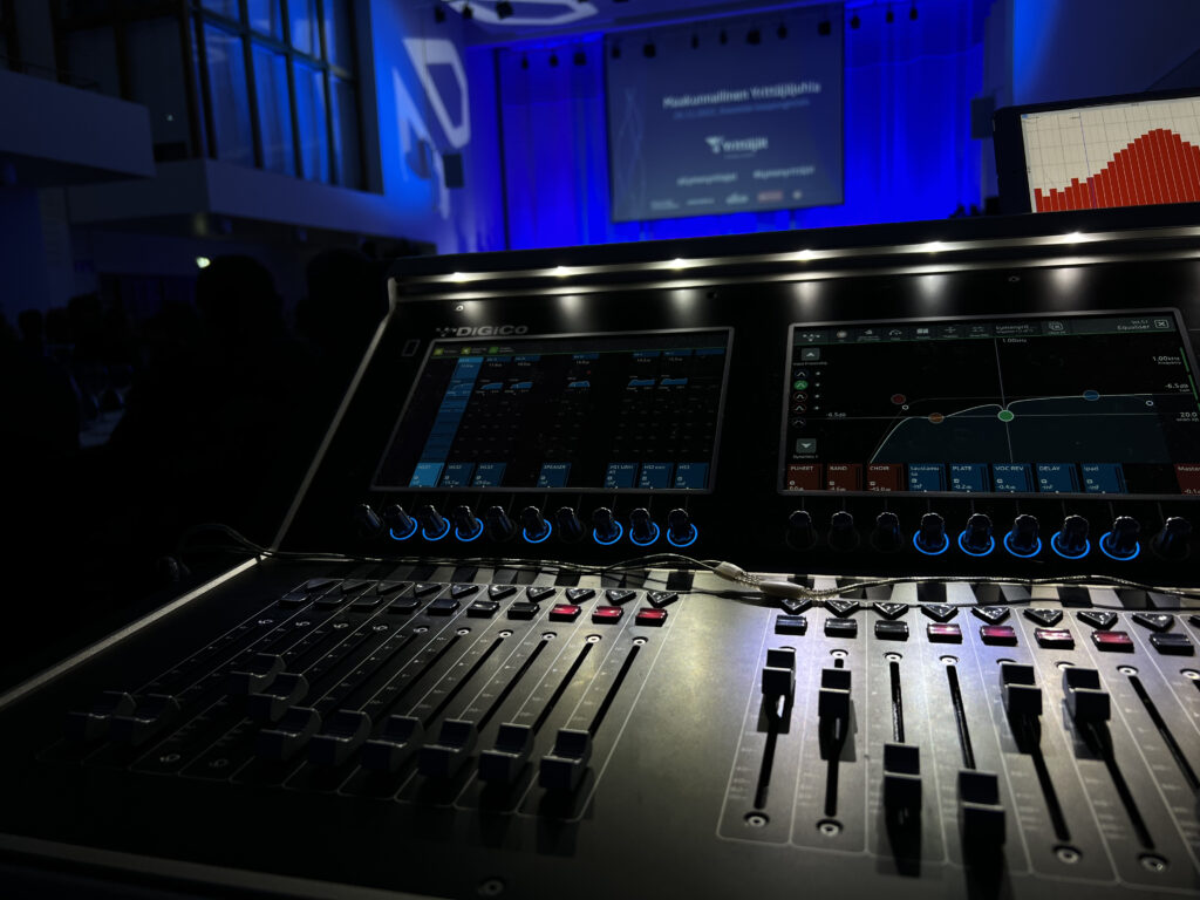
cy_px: 450
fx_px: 901
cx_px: 600
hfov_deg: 67.3
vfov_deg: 53.1
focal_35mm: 26
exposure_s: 1/90
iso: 50
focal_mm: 5.7
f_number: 1.5
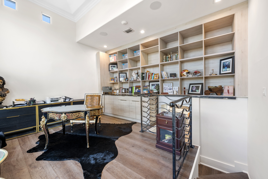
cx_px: 134
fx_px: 104
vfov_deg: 81.2
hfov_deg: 104.3
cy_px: 90
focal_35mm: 14
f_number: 6.3
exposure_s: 1/6
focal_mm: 14
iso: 160
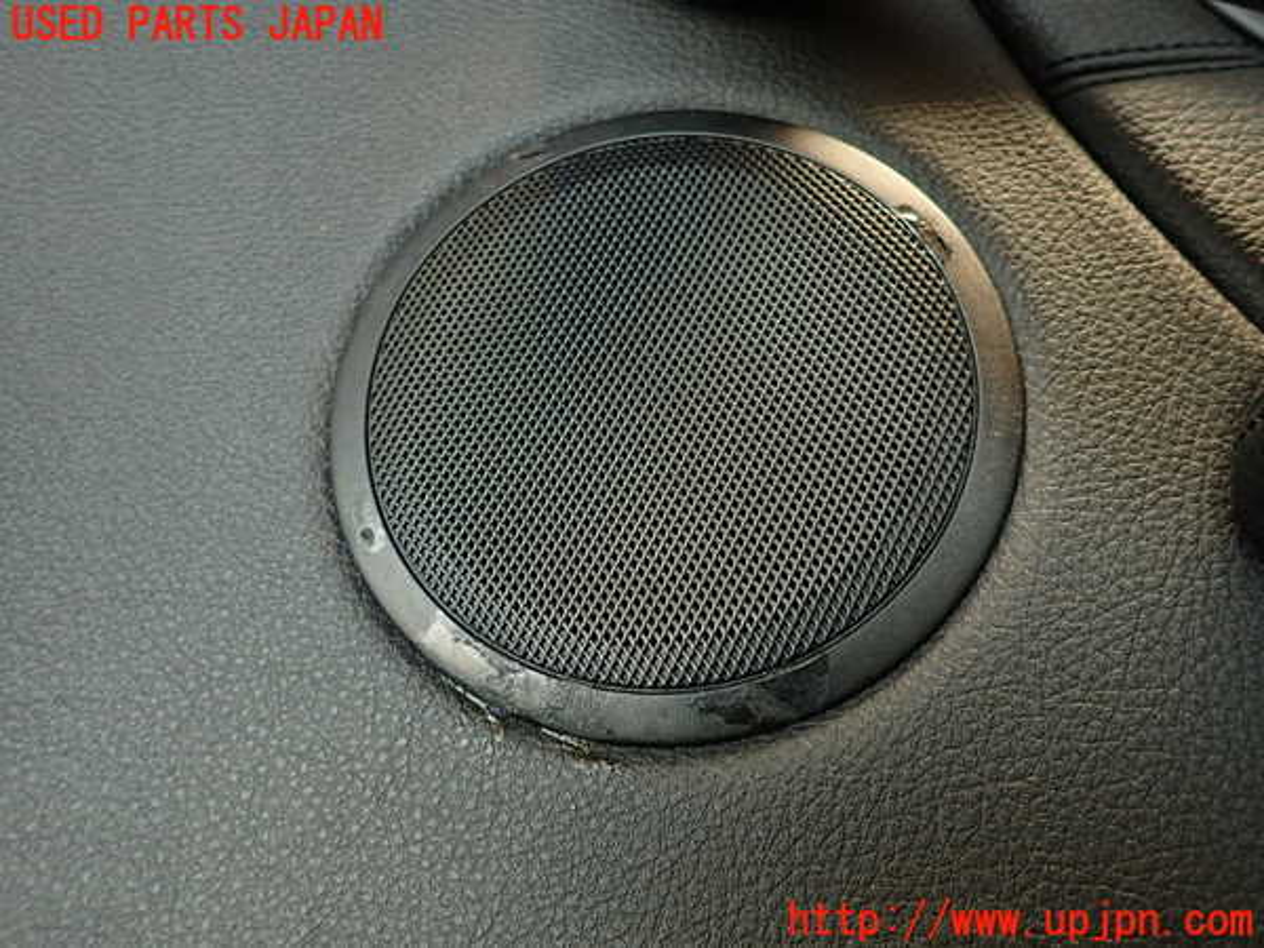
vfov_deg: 54.9
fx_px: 913
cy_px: 474
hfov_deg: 69.4
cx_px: 632
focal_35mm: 25
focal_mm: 4.5
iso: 320
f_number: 2
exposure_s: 1/30
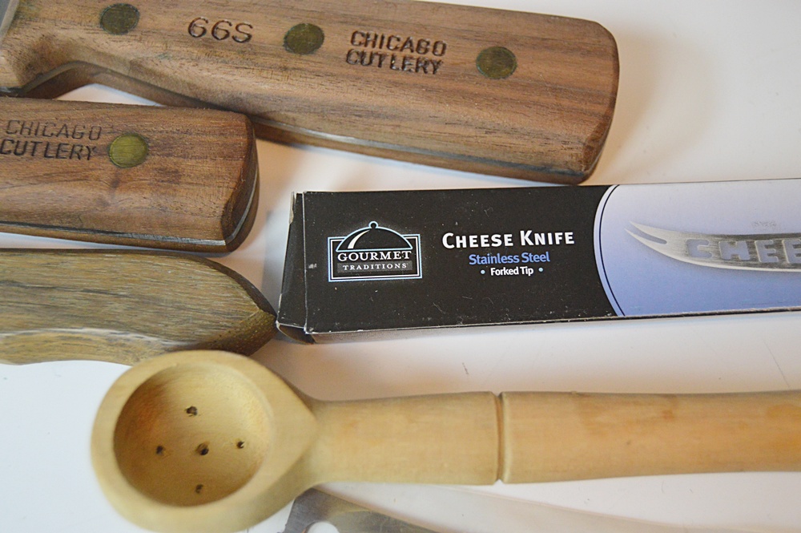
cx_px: 400
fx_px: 1067
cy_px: 266
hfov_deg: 41.1
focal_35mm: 48
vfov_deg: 28.0
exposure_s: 1/60
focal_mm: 32
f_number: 4.5
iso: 2000
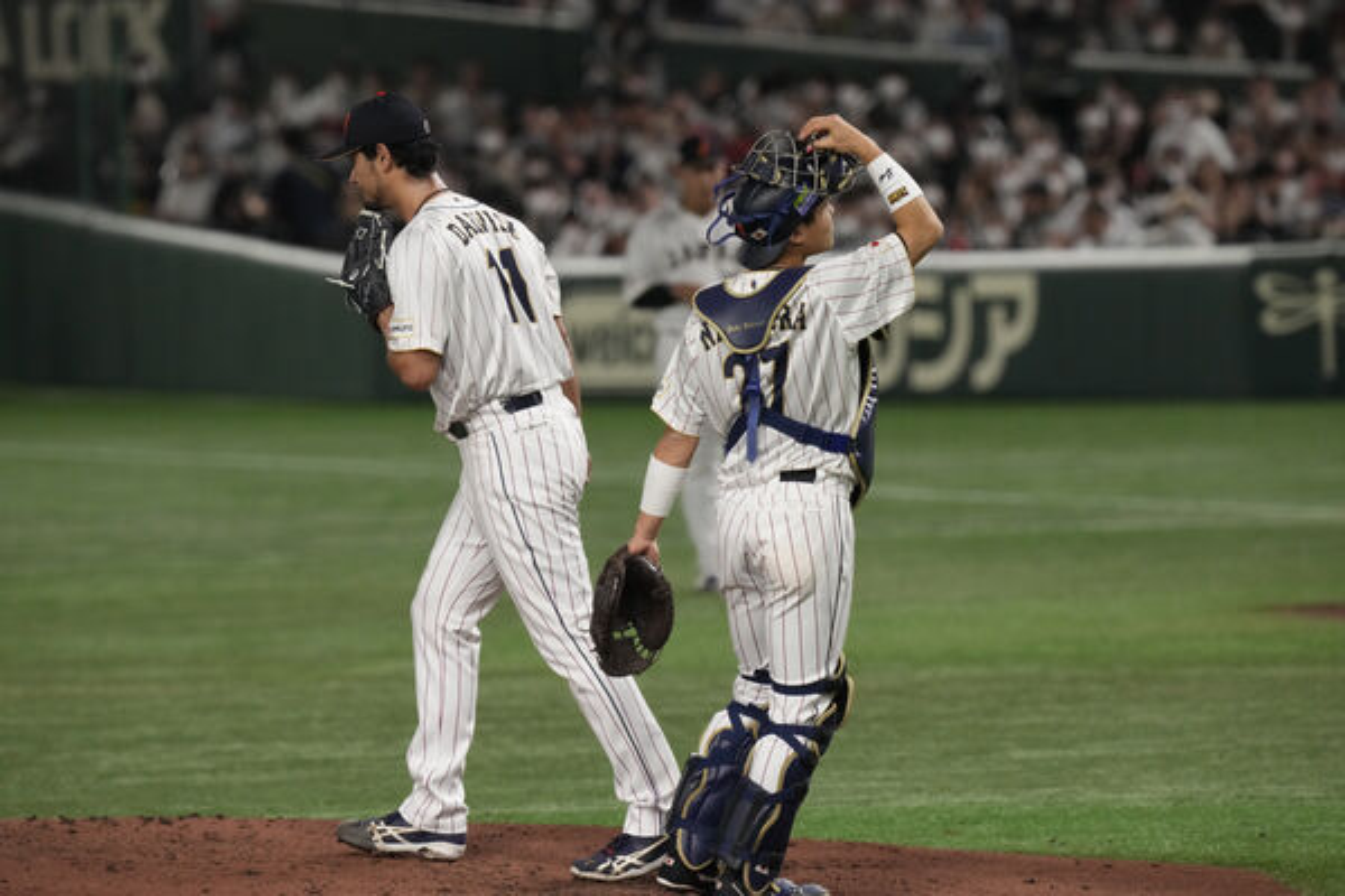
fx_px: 14943
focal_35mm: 400
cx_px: 672
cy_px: 448
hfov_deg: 5.2
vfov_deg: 3.4
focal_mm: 400
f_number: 5.6
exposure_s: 1/1250
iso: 6400
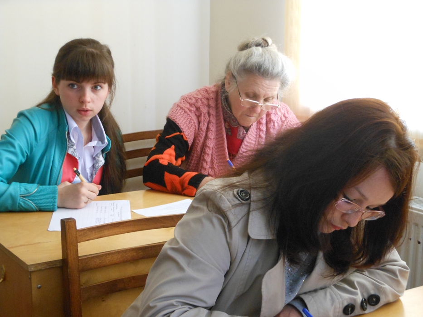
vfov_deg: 22.3
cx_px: 212
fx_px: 807
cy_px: 158
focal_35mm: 66
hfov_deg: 29.4
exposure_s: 1/25
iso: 400
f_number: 4.3
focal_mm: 11.7
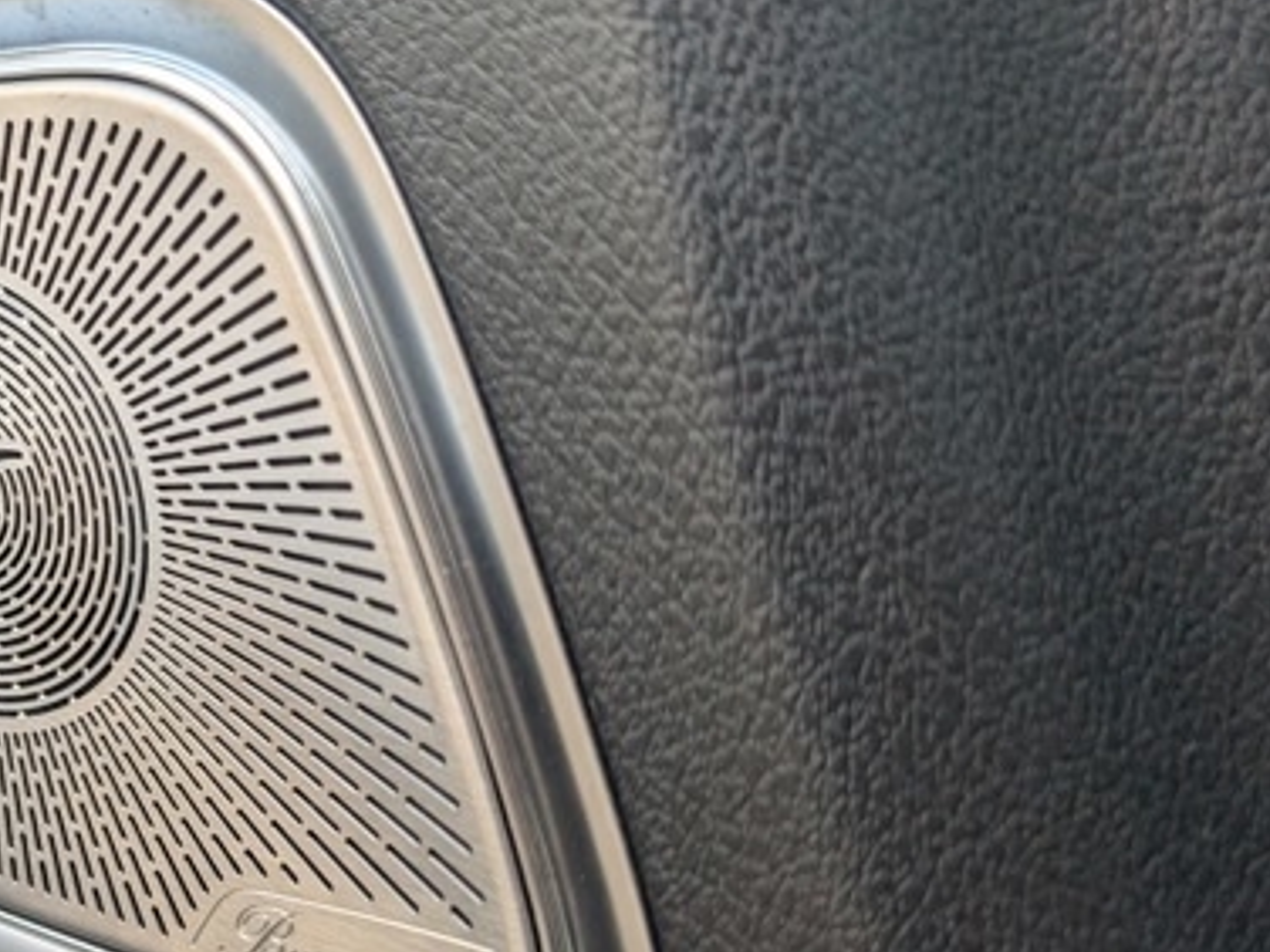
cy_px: 510
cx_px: -14
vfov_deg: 28.6
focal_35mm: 51
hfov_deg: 34.0
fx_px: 1871
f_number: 1.68
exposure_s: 1/242
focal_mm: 6.9
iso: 127
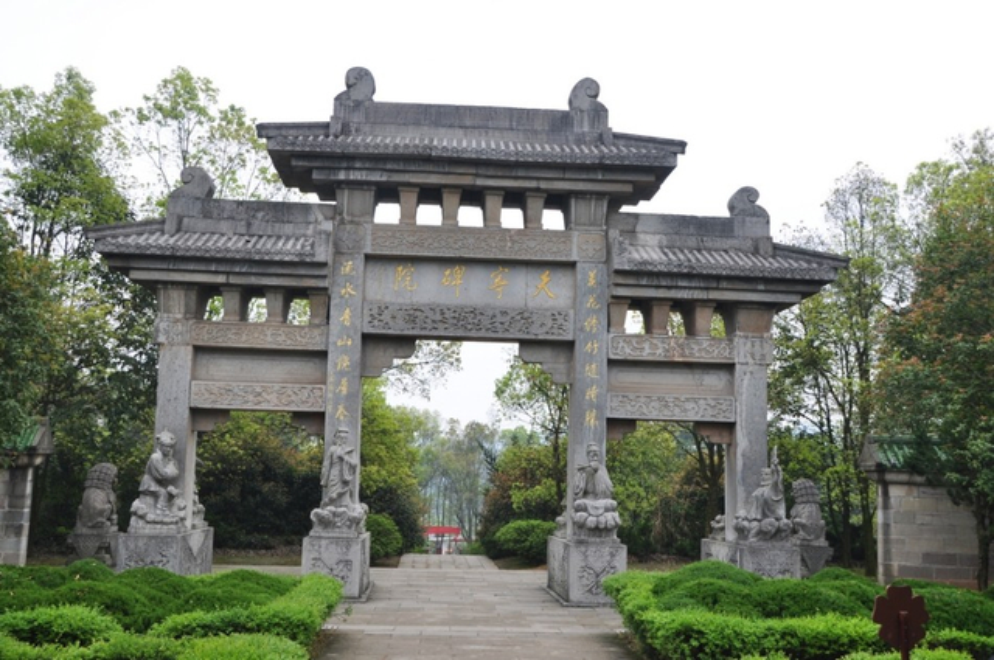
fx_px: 1034
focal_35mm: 38
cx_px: 497
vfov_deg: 35.4
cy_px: 330
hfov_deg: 51.3
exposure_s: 1/200
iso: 200
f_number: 10
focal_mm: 25
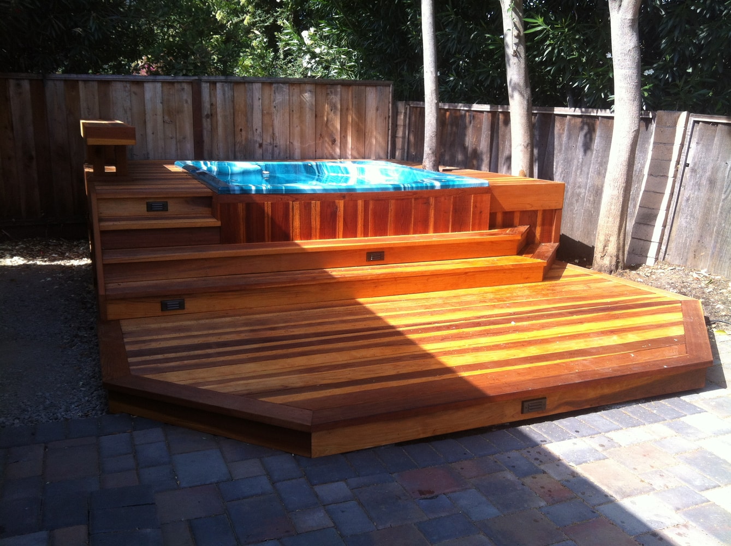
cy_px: 273
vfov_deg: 40.6
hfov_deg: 52.7
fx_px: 738
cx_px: 366
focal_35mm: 35
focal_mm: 3.85
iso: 80
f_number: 2.8
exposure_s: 1/302
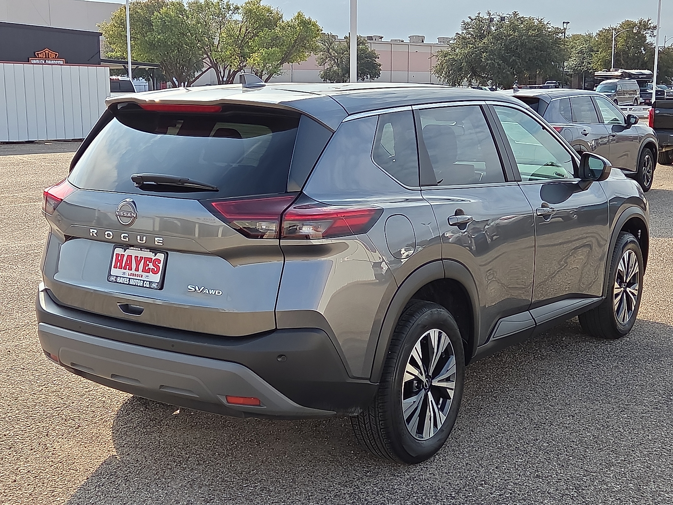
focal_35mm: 50
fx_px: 972
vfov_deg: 29.1
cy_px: 252
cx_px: 336
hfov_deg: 38.2
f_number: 1.8
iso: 25
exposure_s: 1/909
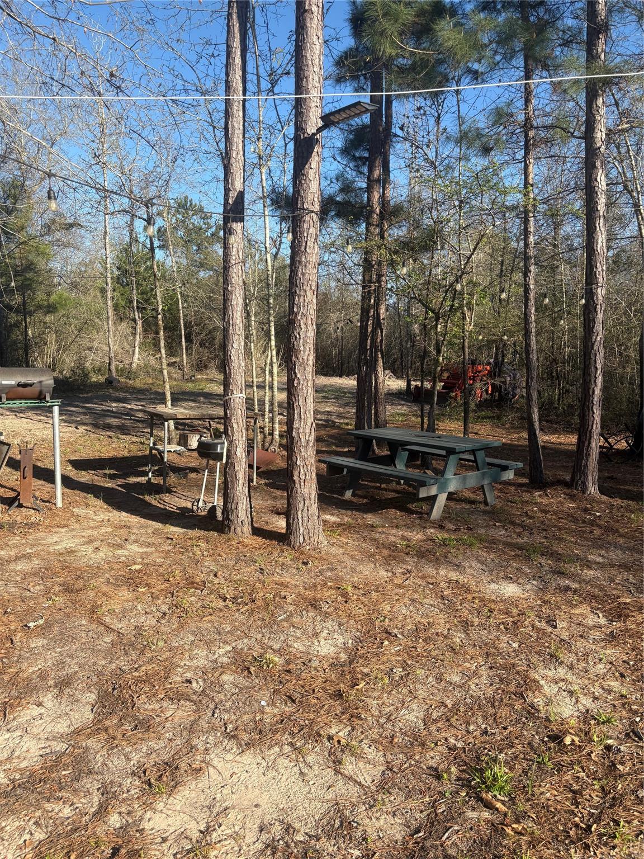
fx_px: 645
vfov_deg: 67.3
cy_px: 430
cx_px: 322
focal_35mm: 26
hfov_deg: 53.1
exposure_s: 1/1667
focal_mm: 5.96
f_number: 1.6
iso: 50
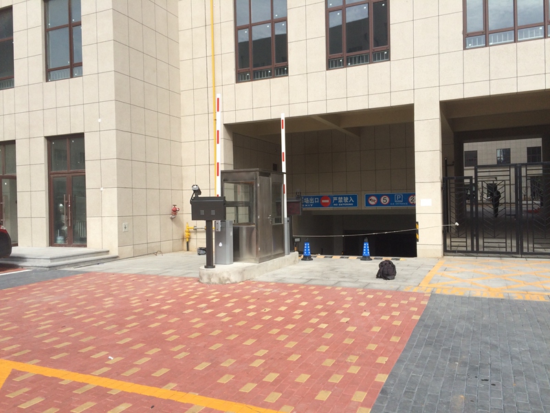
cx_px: 275
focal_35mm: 29
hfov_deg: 61.7
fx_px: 461
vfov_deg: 48.2
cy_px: 206
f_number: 2.2
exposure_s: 1/1866
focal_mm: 4.15
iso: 32
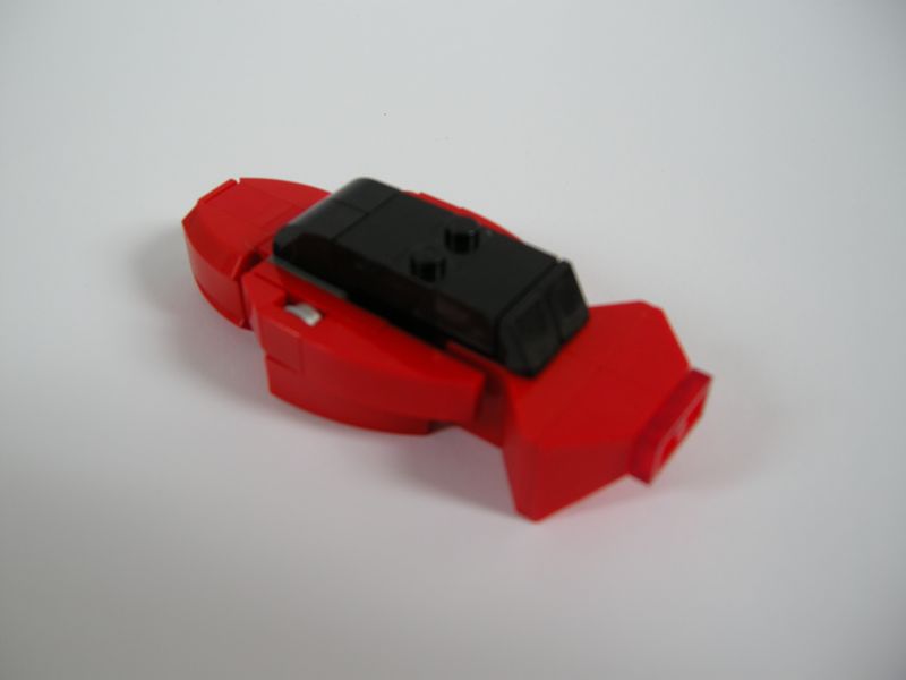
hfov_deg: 52.6
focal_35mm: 35
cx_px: 453
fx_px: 916
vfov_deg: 40.7
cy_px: 340
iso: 64
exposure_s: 1/63.1
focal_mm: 7.5
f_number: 3
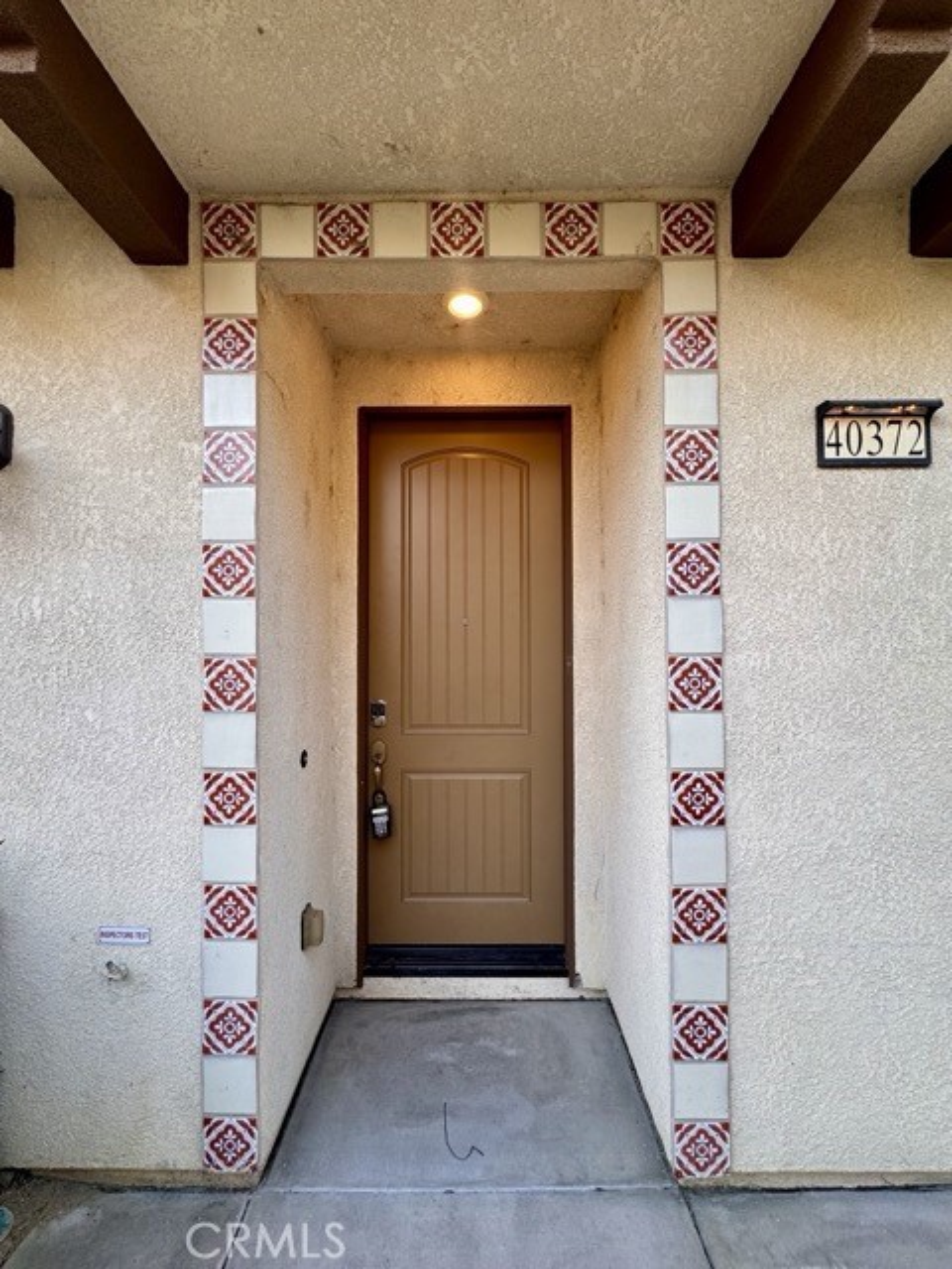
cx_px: 476
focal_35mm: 14
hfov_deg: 85.7
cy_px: 634
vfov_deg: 102.1
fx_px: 513
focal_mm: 2.22
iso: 64
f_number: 2.2
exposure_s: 1/120
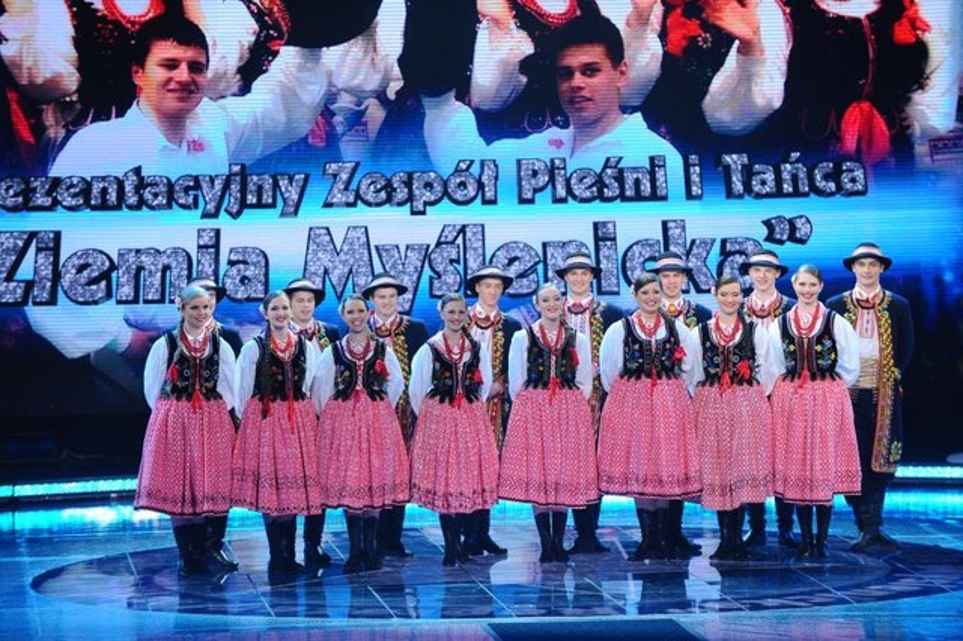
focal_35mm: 190
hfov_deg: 10.8
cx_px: 482
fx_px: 5080
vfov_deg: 7.2
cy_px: 320
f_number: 4
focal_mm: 190
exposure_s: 1/200
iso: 2500
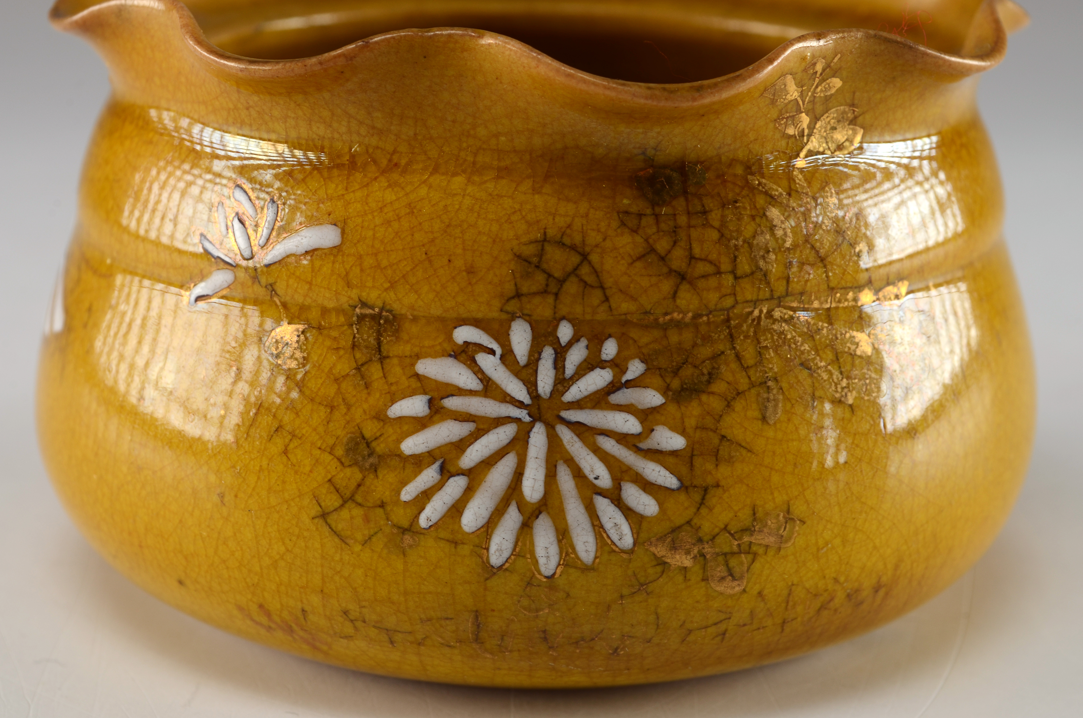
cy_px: 359
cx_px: 542
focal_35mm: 82
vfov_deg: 16.5
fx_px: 2477
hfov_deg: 24.7
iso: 100
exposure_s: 1/80
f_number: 16
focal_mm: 55
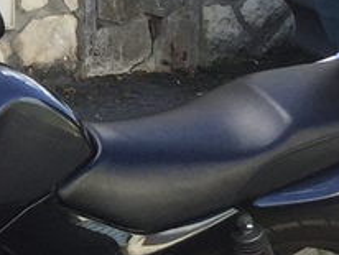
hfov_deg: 9.6
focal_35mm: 180
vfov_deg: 8.2
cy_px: -33
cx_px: -490
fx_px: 1765
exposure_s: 1/444
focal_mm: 4.15
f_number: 2.2
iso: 32
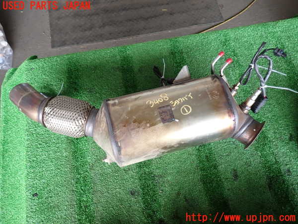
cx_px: 149
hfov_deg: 69.4
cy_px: 112
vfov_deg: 54.9
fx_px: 215
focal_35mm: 25
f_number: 2
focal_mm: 4.5
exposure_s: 1/60
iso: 160
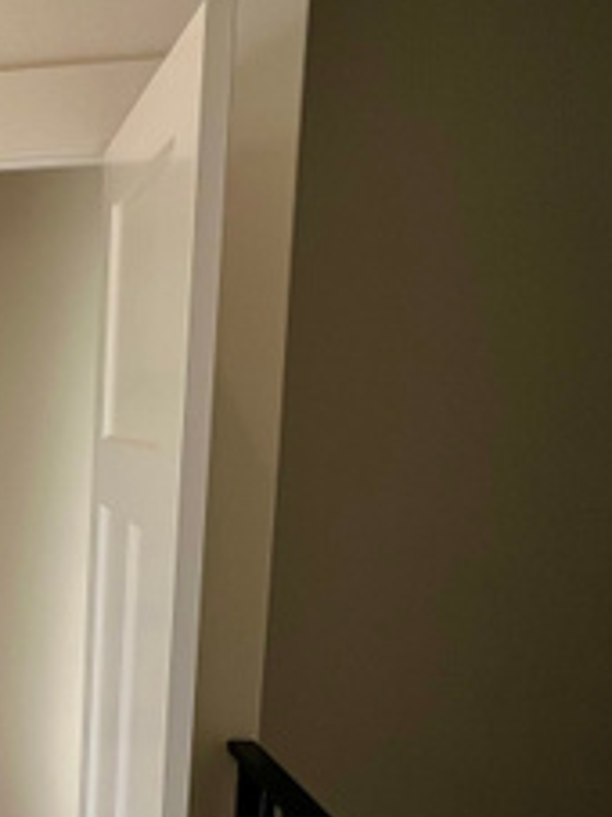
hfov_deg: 24.9
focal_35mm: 44
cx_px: -313
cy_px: 612
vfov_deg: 41.7
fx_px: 1038
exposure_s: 1/309
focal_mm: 1.57
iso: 32
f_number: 1.8
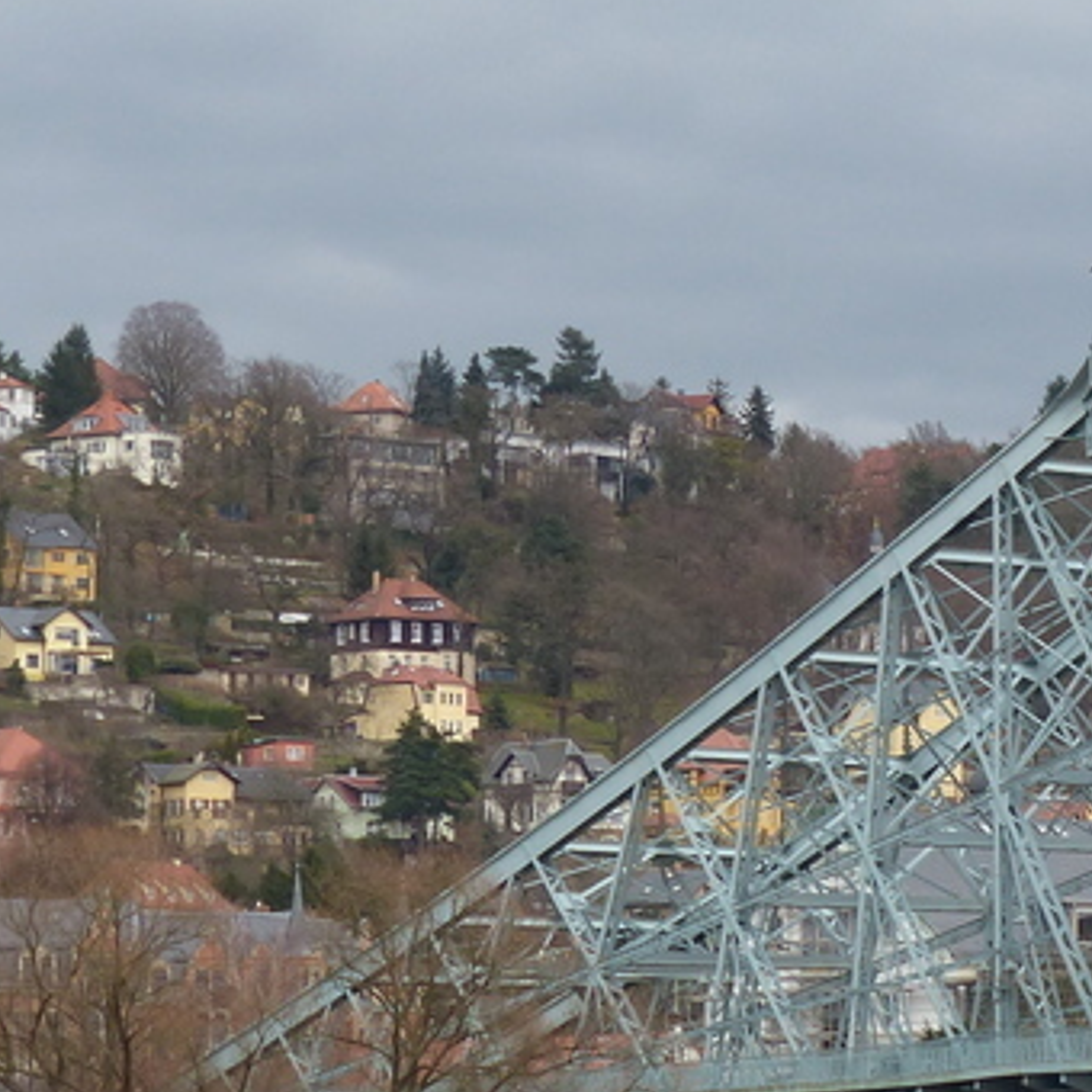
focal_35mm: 221
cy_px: 617
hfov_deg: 7.9
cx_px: 1201
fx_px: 7888
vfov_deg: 7.9
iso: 100
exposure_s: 1/100
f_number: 4
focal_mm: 14
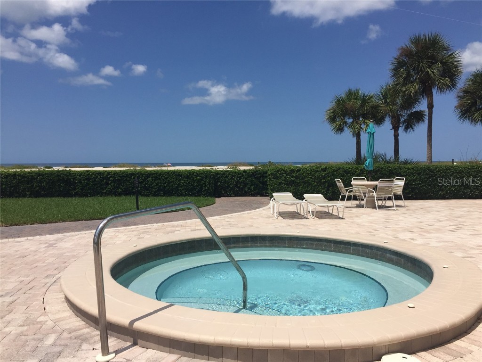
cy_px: 181
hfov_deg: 61.7
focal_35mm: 29
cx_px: 241
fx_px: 404
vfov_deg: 48.2
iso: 32
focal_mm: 4.15
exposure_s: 1/4950
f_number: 2.2
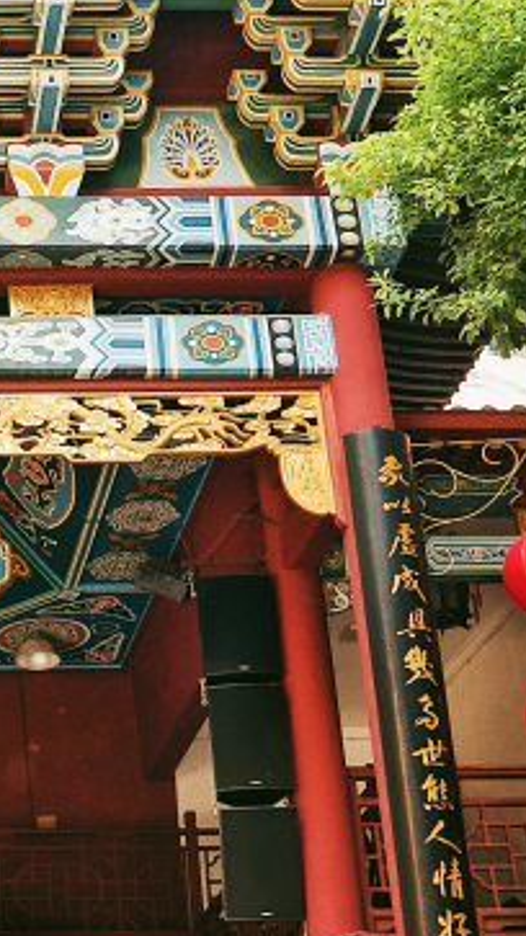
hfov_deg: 15.9
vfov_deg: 29.7
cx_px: -196
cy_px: 566
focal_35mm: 71
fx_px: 1762
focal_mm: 10.9
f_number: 2.8
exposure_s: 1/125
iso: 200
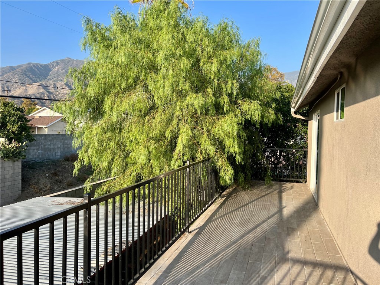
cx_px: 190
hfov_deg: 67.3
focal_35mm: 26
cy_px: 142
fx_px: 285
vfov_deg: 53.1
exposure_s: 1/1252
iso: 50
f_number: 1.5
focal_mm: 5.7
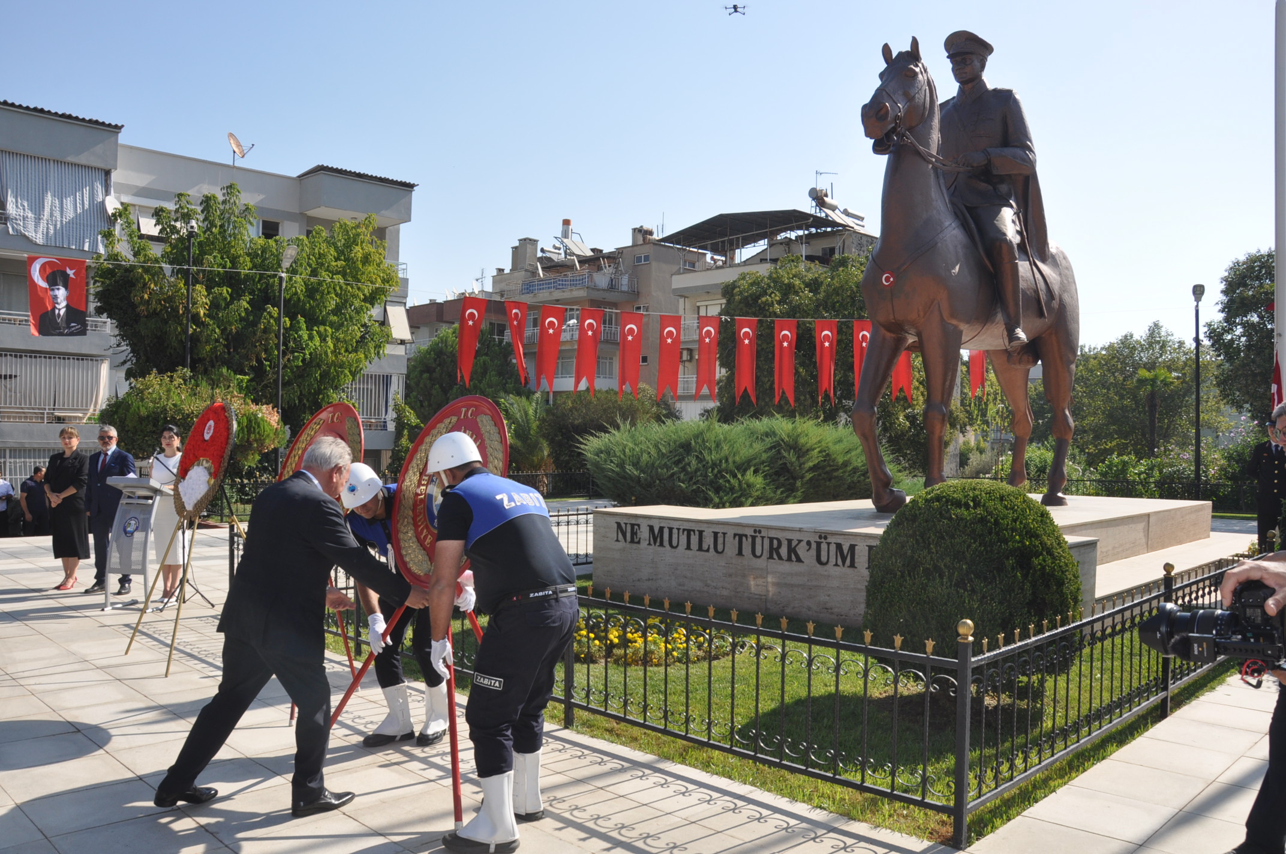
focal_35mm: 27
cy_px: 427
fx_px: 963
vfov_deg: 47.8
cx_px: 643
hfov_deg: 67.4
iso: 200
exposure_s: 1/200
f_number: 11
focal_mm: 18
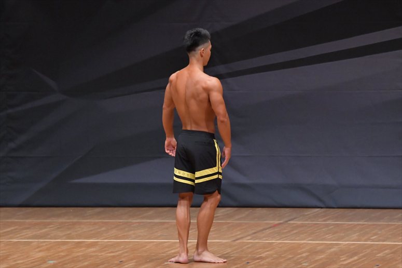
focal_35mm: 285
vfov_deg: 4.8
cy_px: 134
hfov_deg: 7.2
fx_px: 3181
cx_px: 201
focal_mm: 190
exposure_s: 1/400
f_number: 5.6
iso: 6400
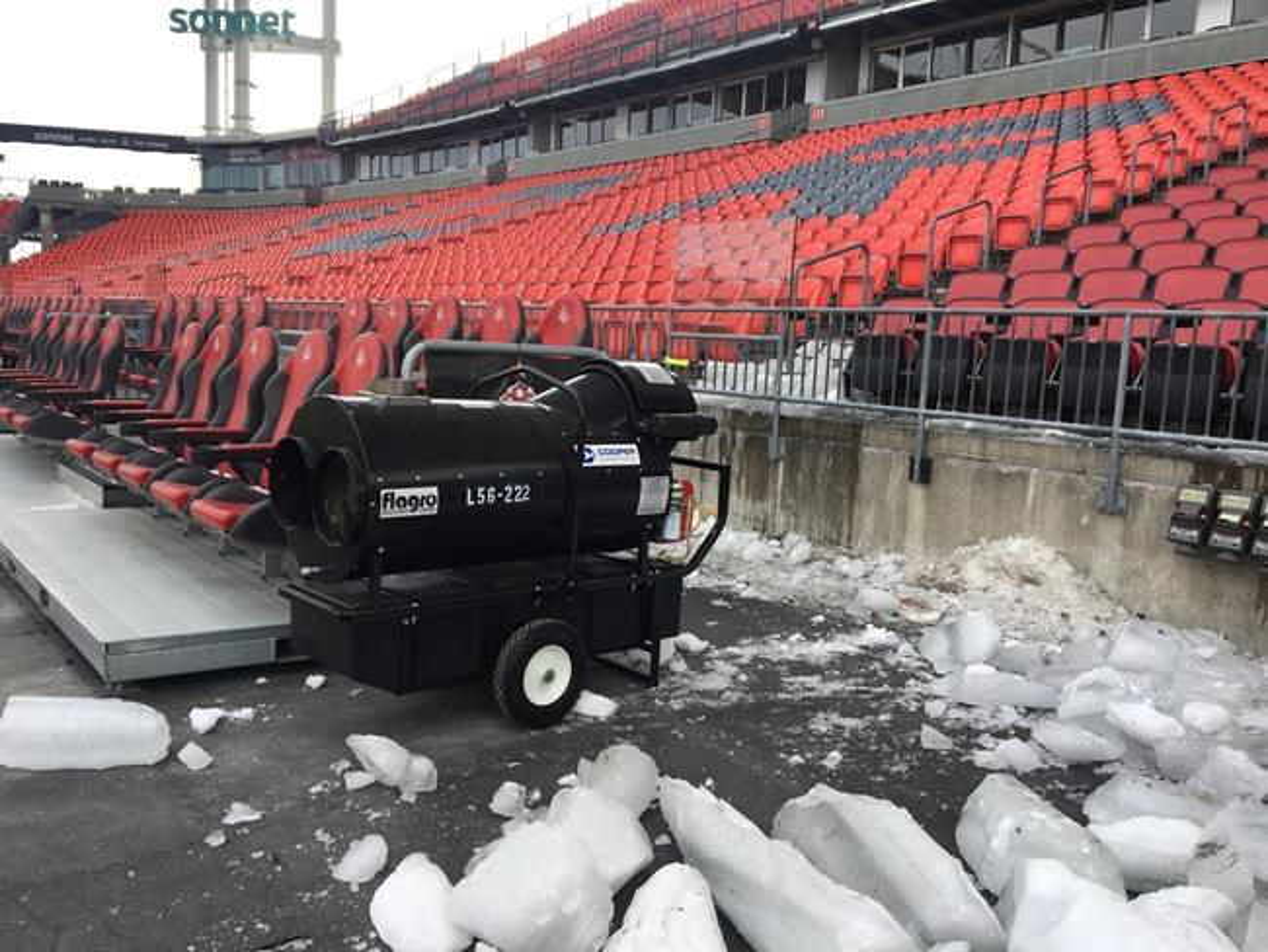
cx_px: 634
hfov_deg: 61.6
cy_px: 476
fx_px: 1063
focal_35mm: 29
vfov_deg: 48.3
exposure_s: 1/366
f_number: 2.2
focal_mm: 4.15
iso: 25
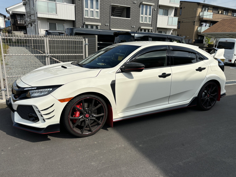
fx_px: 191
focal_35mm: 28
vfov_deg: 49.7
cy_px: 94
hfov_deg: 63.4
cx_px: 124
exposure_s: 1/3937
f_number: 1.6
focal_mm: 5.96
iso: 50
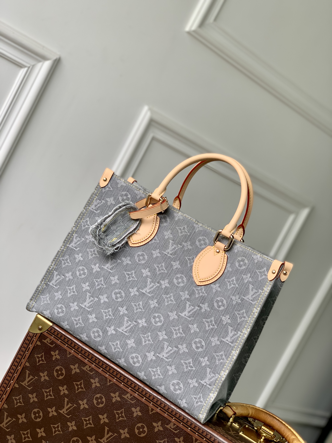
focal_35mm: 52
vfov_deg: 36.8
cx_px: 166
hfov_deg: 28.0
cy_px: 222
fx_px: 665
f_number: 2.4
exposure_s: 1/122
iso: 25
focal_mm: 6
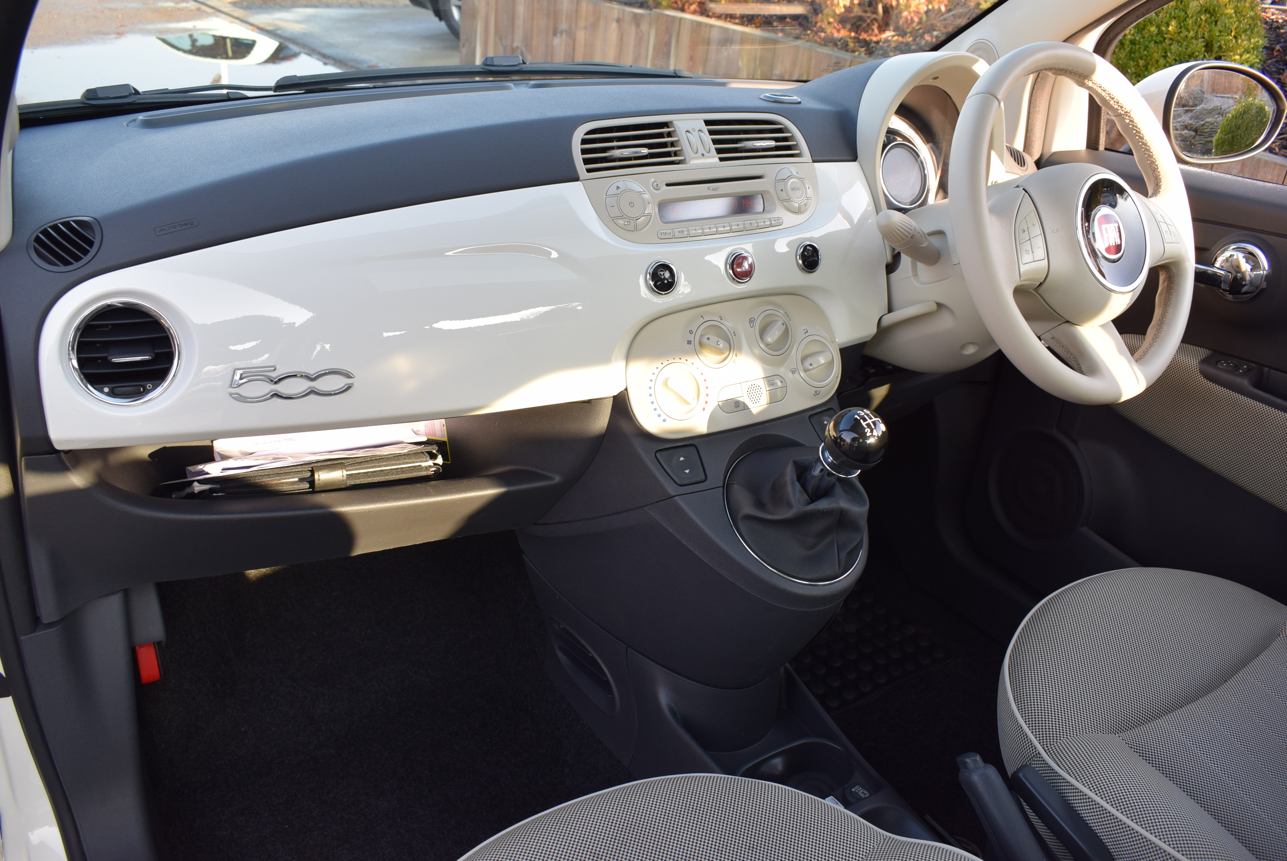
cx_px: 644
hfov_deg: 61.9
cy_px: 430
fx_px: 1073
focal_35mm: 30
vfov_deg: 43.7
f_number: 7.1
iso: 400
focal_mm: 20
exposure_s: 1/200
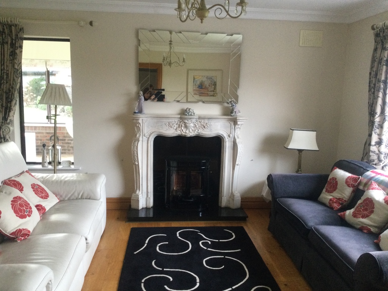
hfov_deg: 58.4
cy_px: 146
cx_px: 194
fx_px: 347
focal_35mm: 31
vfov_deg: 45.4
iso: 160
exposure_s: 1/33
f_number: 2.4
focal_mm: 3.3
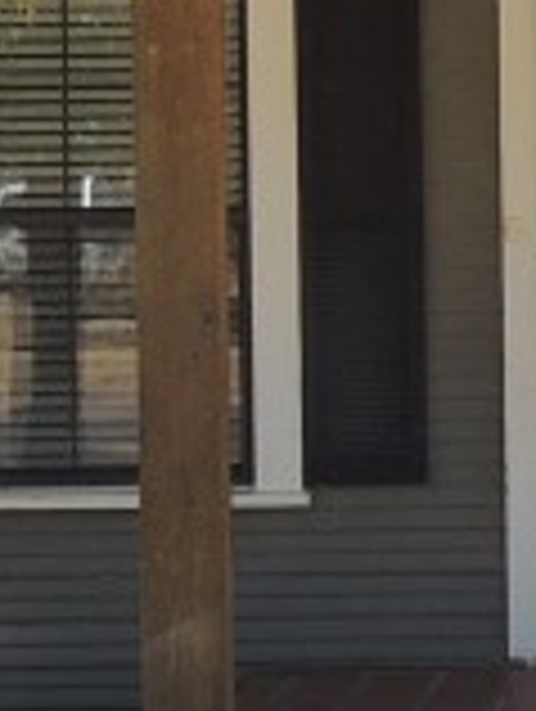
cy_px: 315
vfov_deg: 10.2
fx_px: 3994
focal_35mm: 194
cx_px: 919
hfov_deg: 7.5
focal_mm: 5.3
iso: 100
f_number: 3.1
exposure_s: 1/320
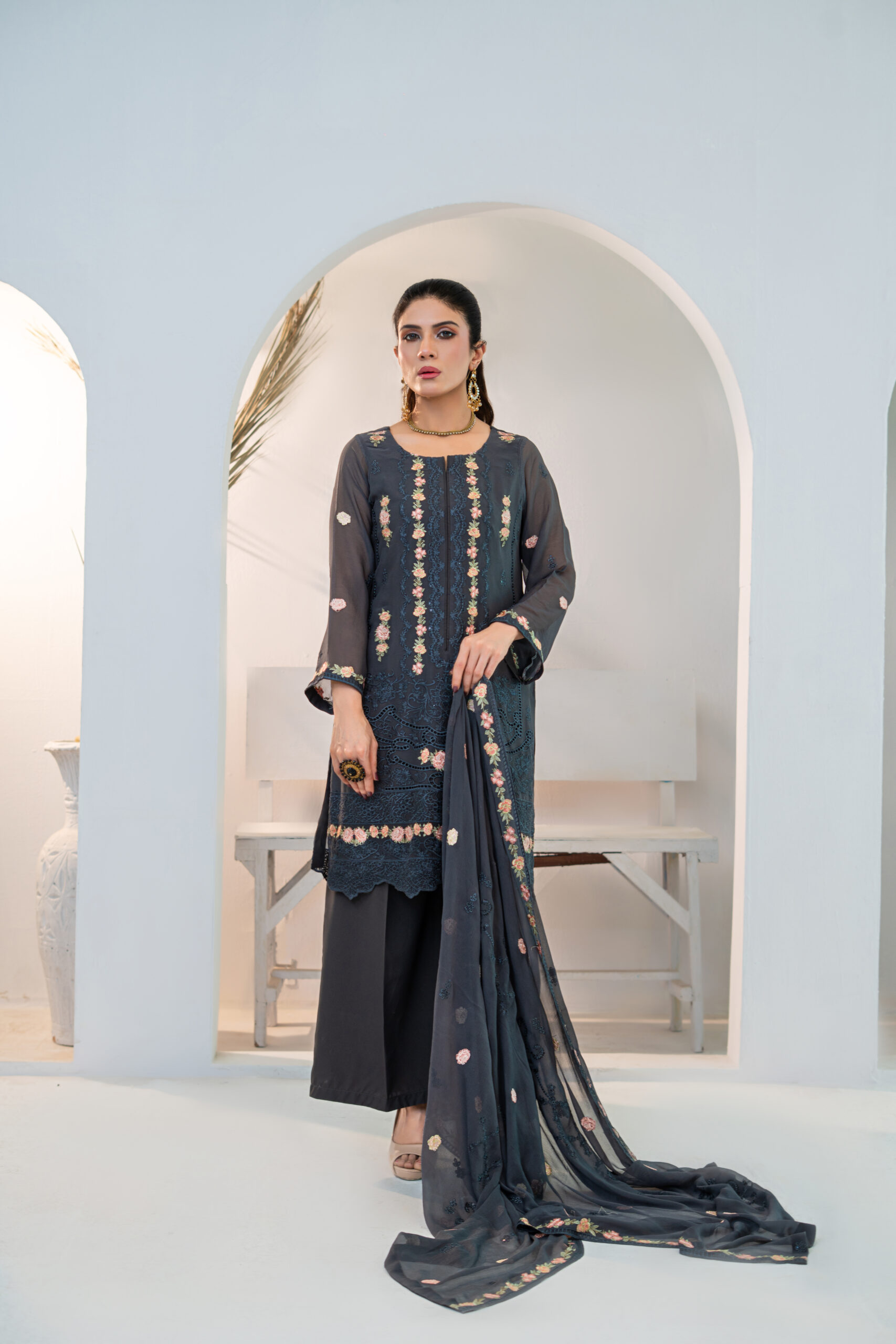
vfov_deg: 39.6
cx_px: 448
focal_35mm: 50
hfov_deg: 27.0
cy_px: 672
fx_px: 1866
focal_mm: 50
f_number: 3.5
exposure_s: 1/100
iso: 160
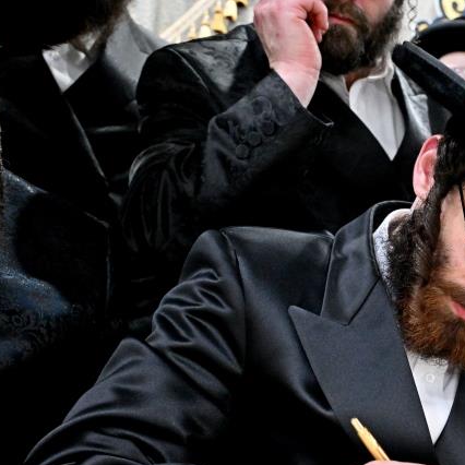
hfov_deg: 32.0
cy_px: 319
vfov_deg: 34.3
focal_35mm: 49
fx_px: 745
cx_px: 463
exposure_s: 1/160
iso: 2000
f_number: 4
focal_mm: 24
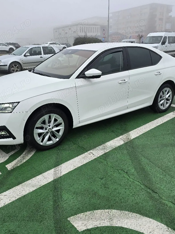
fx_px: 195
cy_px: 103
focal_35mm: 29
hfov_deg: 48.2
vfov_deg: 61.5
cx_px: 79
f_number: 1.7
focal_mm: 6.3
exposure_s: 1/182
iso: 16
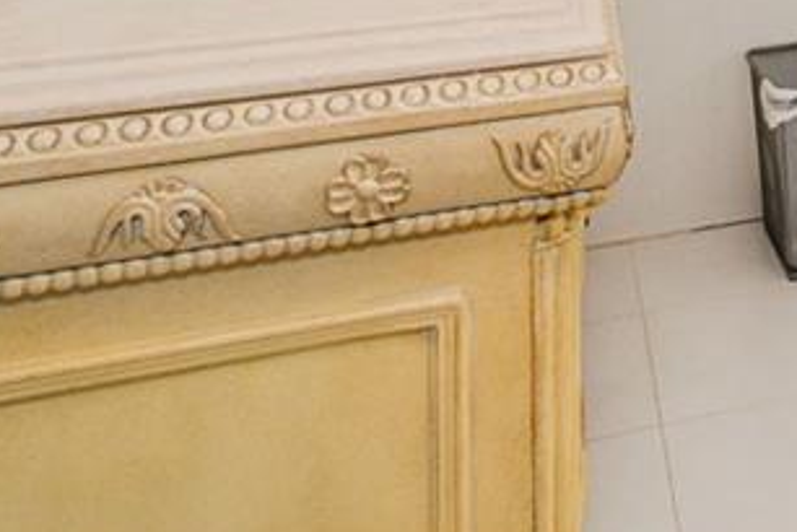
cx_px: 976
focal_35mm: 50
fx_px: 1107
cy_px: -337
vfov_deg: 21.2
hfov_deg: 32.2
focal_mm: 10
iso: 400
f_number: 8
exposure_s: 1/60
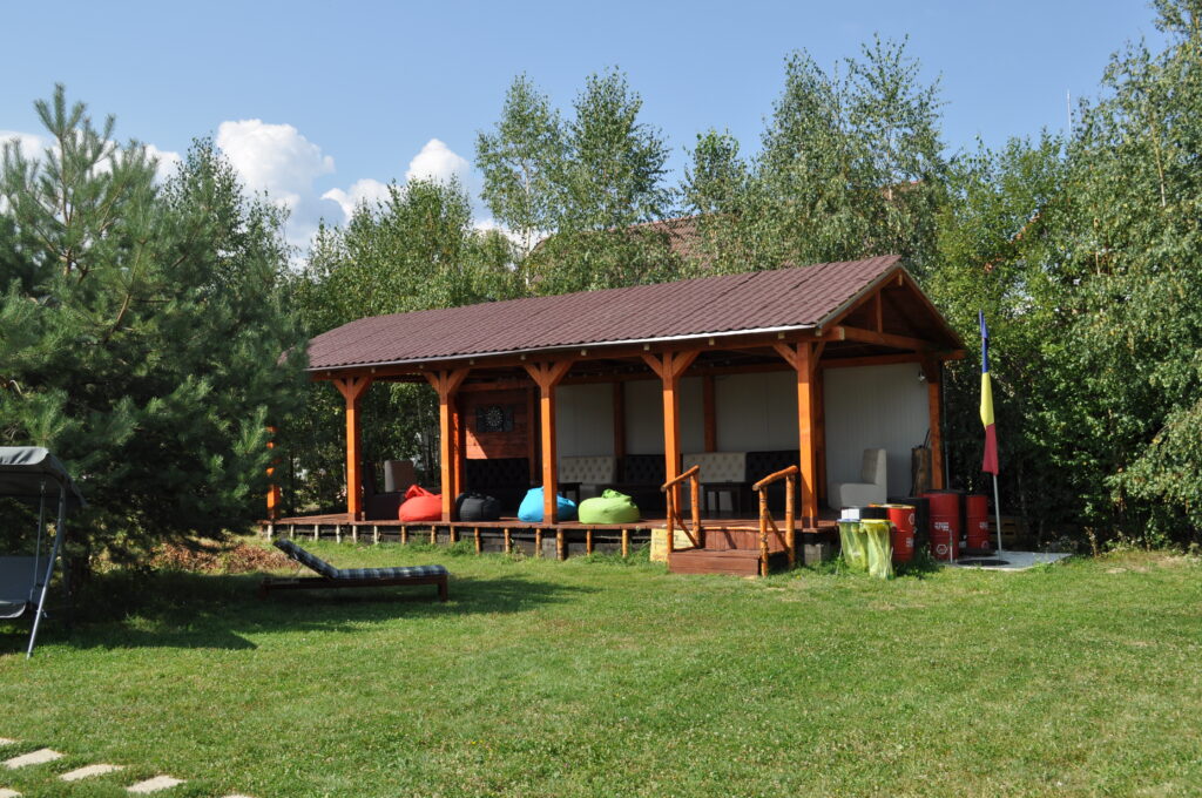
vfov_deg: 36.8
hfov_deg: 53.2
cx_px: 601
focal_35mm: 36
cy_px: 399
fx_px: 1200
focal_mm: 24
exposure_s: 1/320
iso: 200
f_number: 9
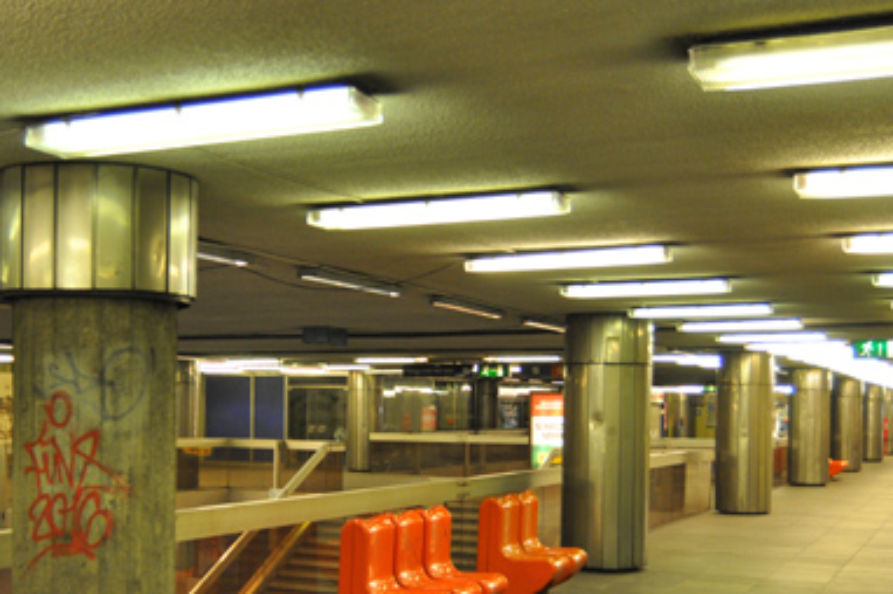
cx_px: 369
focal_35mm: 52
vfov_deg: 25.7
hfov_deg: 38.1
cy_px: 426
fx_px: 1289
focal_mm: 22
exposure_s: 1/40
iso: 800
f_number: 3.2
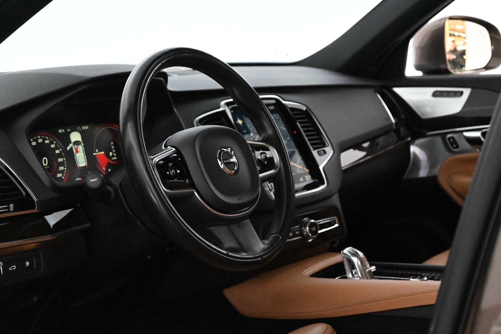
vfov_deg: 22.1
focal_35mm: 62
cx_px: 250
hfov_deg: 32.6
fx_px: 856
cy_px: 167
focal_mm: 41
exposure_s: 1/60
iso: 12800
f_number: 5.6
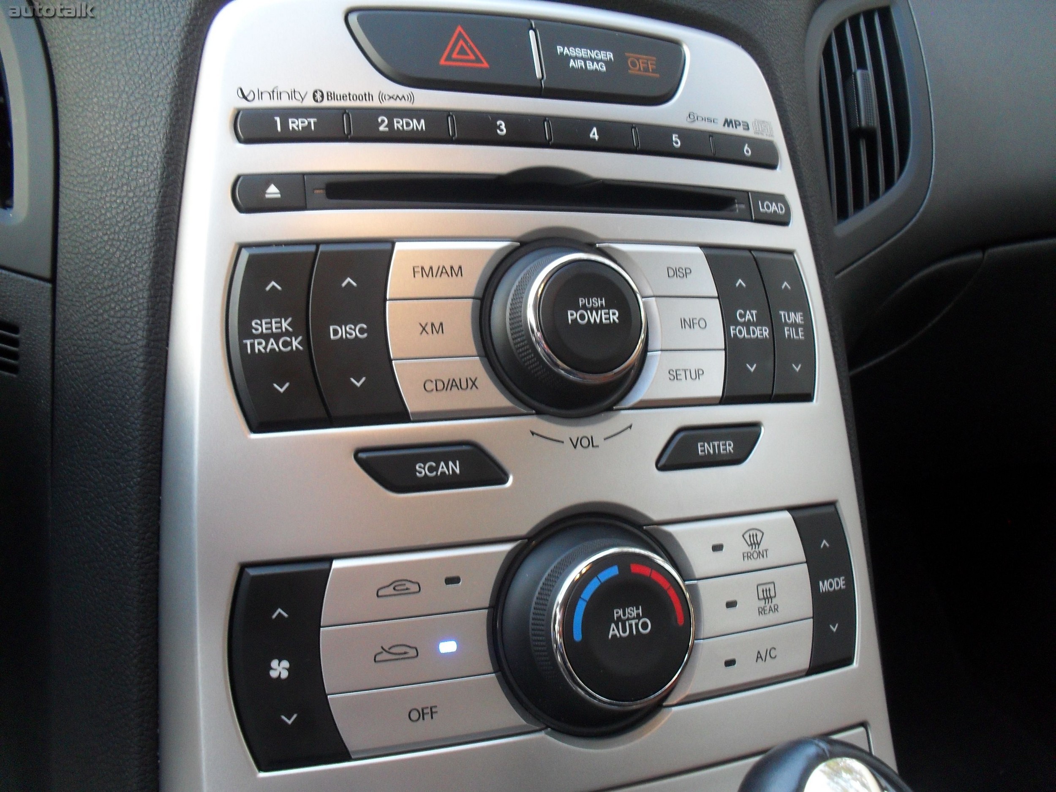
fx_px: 1068
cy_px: 396
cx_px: 528
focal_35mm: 35
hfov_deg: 52.6
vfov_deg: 40.7
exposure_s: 1/15
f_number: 3.2
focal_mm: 6.3
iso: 200
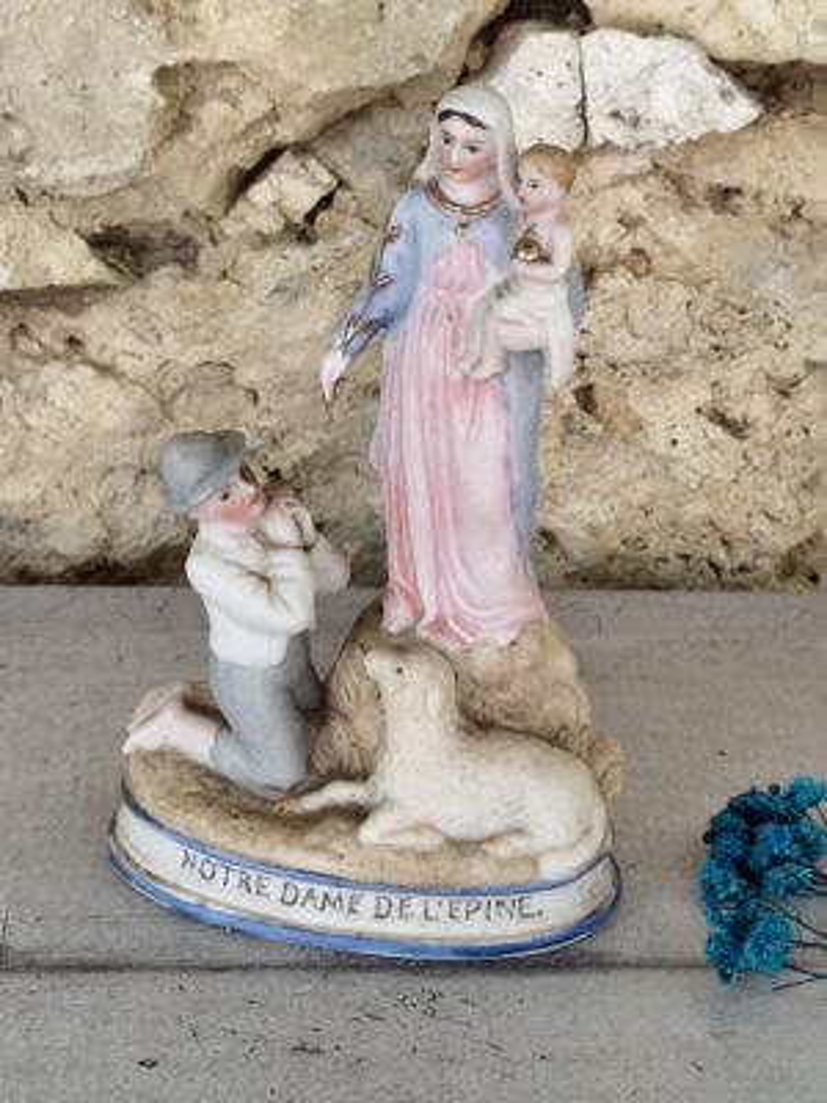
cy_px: 552
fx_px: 2962
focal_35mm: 93
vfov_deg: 21.1
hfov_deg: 15.9
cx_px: 414
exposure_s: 1/50
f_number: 1.65
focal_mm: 6.19
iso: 250
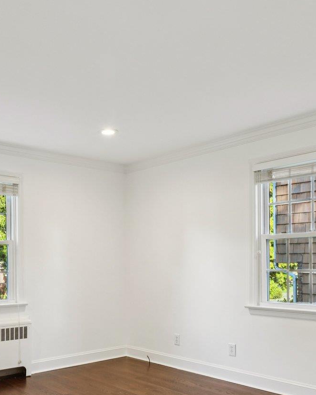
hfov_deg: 39.7
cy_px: 272
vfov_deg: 48.0
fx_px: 432
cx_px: 107
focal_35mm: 37
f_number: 9
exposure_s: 1/20
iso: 400
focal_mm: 16
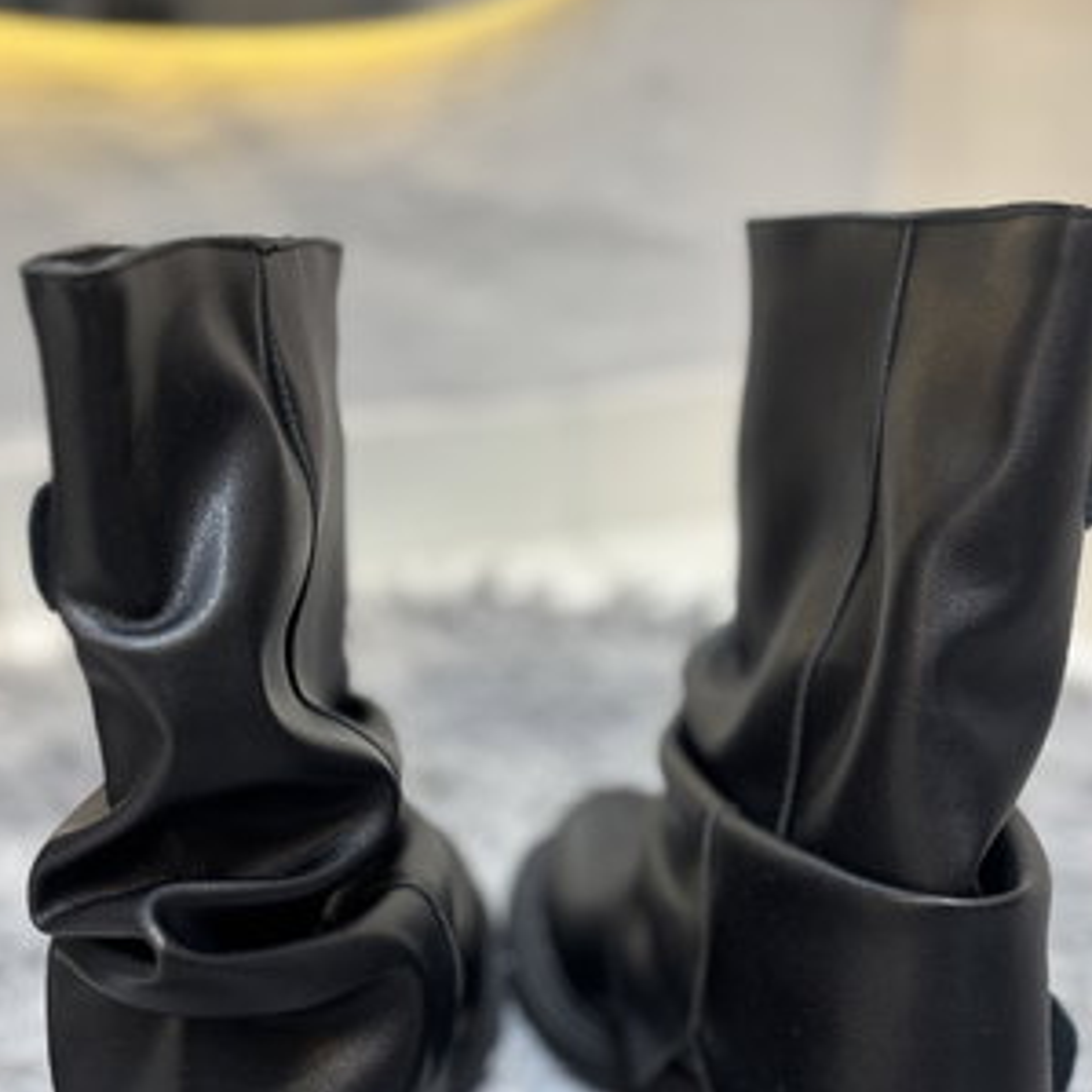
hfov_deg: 40.9
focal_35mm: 41
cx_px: 541
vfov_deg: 40.3
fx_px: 1463
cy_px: 754
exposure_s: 1/50
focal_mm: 5.96
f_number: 1.6
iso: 100
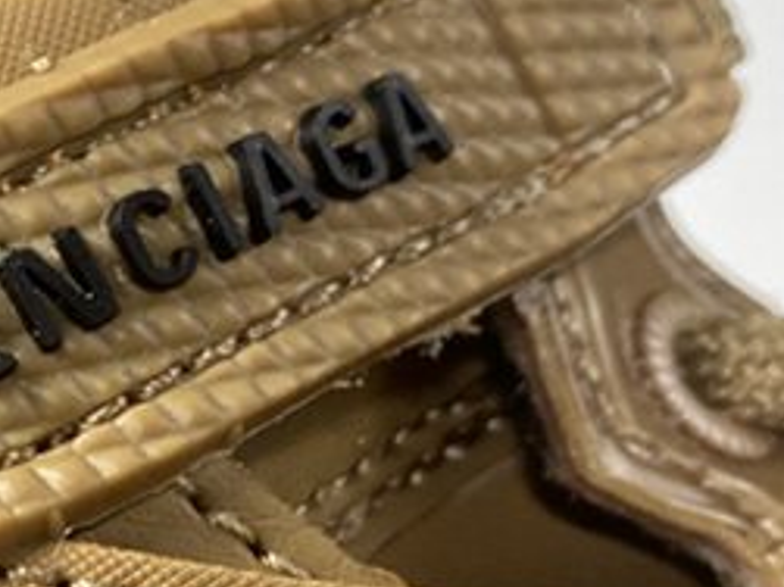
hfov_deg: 17.4
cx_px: -253
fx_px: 2400
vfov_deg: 13.9
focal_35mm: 106
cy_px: 468
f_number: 1.8
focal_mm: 4.25
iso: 100
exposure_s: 1/100
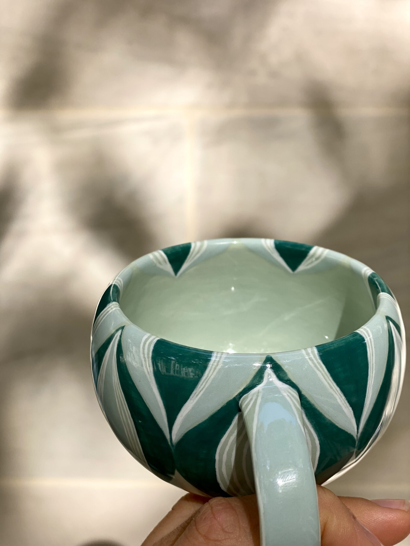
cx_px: 205
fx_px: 821
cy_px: 273
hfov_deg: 28.0
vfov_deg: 36.8
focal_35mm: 52
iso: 20
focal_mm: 6
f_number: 2
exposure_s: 1/335
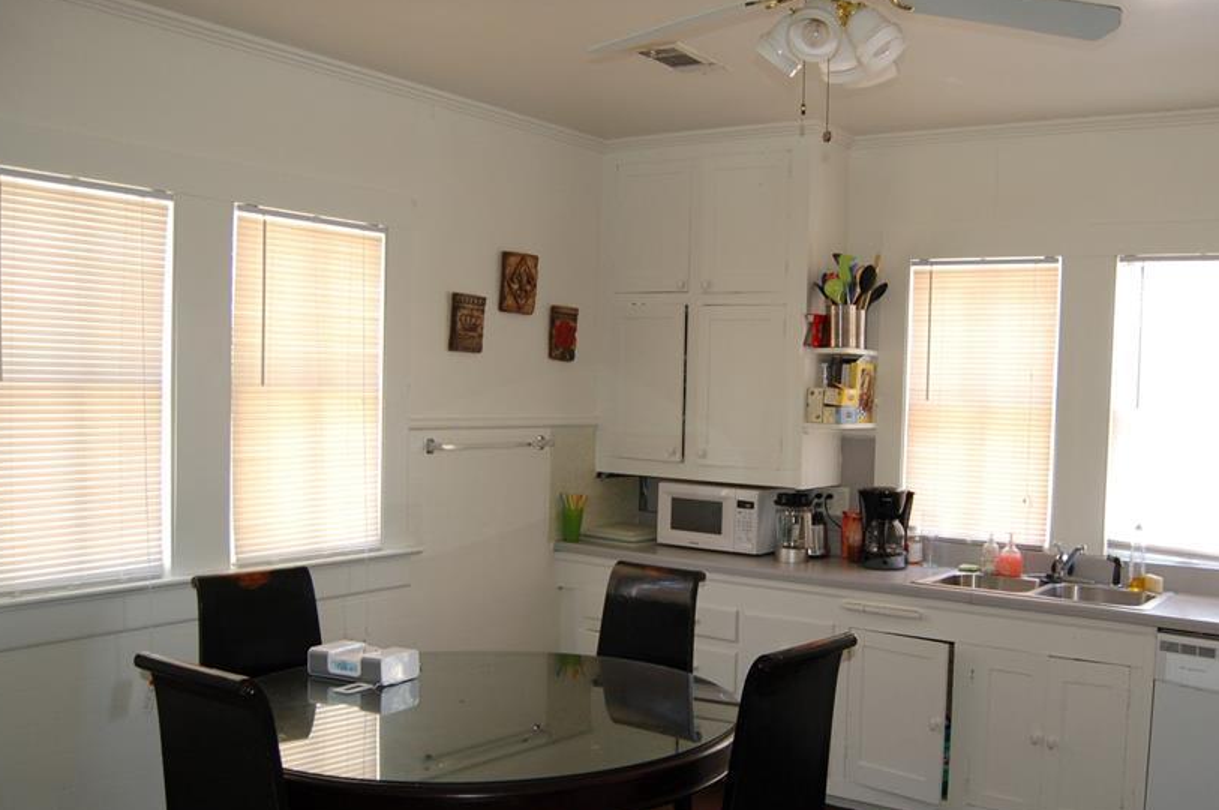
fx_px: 1150
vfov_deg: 38.7
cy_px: 453
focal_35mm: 34
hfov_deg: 55.5
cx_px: 723
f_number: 3.5
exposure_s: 1/15
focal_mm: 18
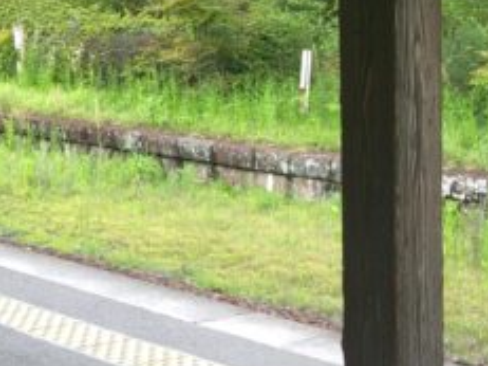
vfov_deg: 15.8
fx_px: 1296
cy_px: 11
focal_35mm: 92
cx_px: -150
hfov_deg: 19.6
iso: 20
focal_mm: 4
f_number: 1.8
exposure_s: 1/120
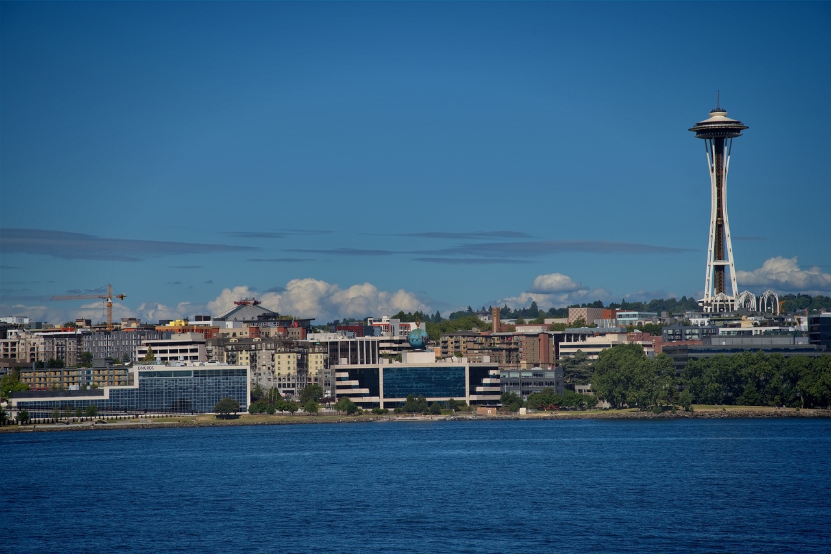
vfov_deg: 11.4
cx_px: 416
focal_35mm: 120
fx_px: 2770
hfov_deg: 17.1
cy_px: 277
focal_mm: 120
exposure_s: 1/400
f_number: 10
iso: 100
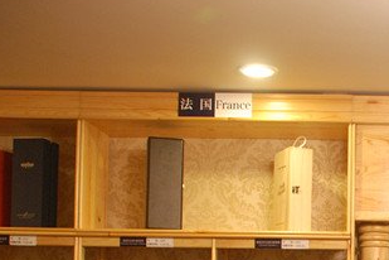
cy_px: 301
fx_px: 756
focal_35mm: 70
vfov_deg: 18.6
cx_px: 452
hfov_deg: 26.1
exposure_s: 1/13
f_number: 3.5
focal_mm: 18
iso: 640
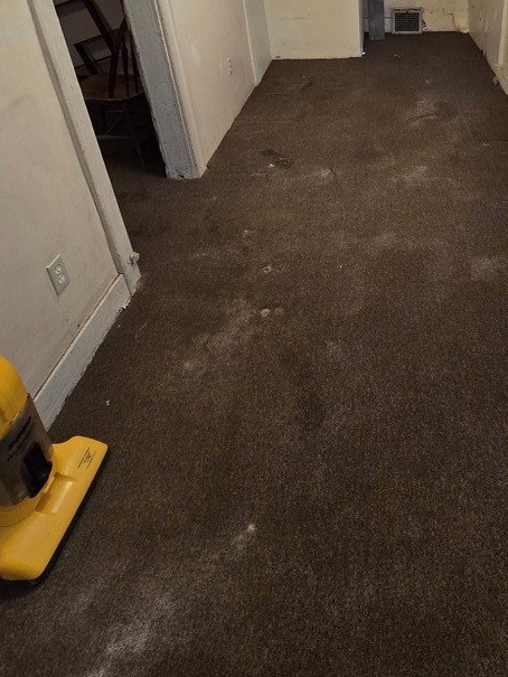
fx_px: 430
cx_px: 389
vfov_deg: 67.7
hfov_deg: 57.6
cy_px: 117
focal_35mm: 22
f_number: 2.2
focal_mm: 2.2
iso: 320
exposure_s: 1/60
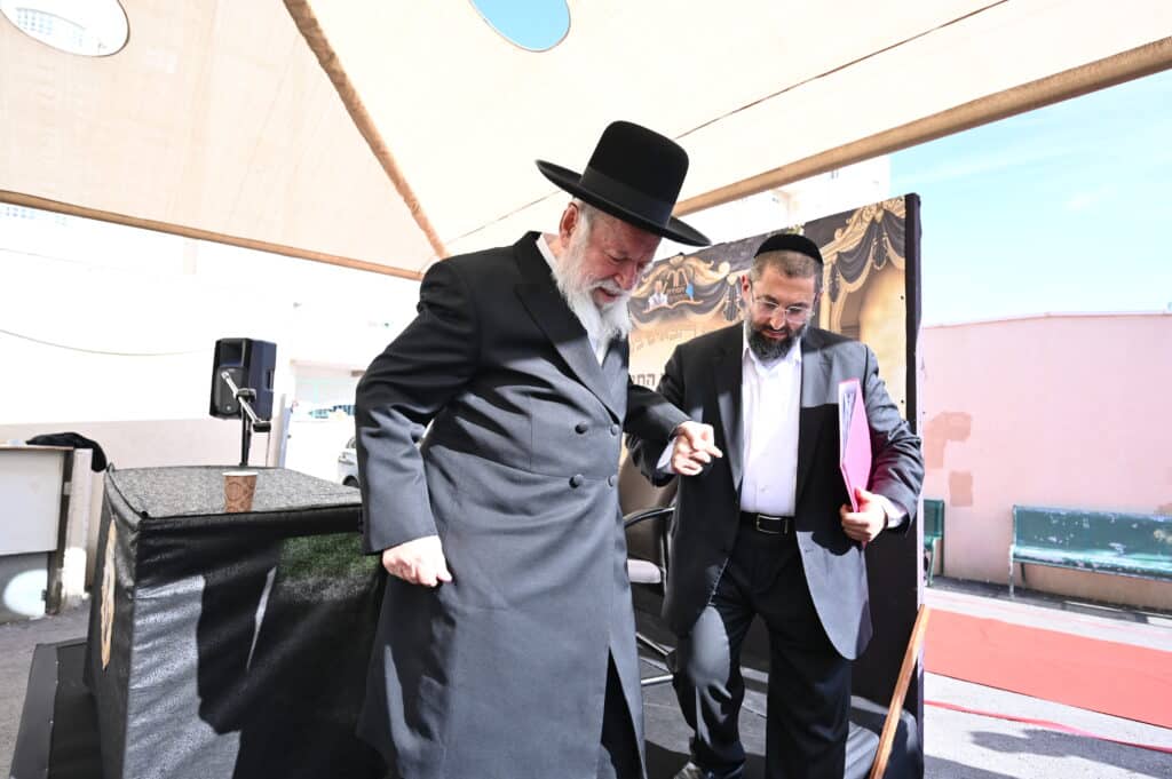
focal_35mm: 18
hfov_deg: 88.5
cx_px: 586
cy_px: 390
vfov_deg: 65.9
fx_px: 602
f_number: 4
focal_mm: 18.5
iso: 100
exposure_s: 1/200
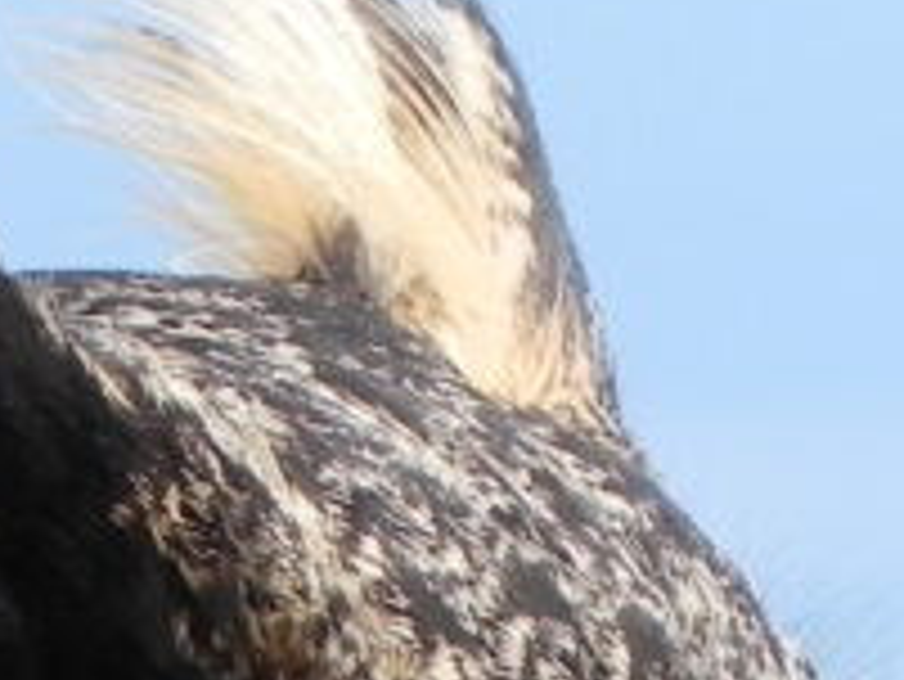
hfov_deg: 1.2
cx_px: 301
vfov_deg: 0.9
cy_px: 1337
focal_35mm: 1718
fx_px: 44893
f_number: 5.6
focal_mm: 59.9
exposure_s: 1/318
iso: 160
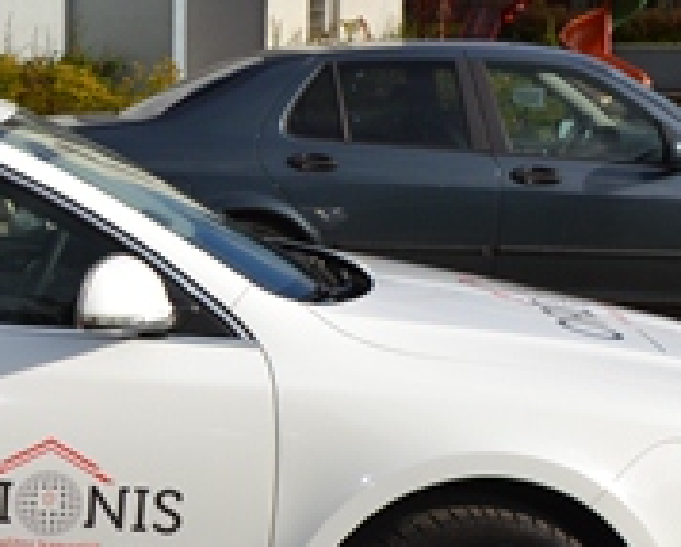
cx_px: -207
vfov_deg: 16.9
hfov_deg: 19.4
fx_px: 1837
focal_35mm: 91
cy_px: 296
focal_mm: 18
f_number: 9
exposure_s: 1/200
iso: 100
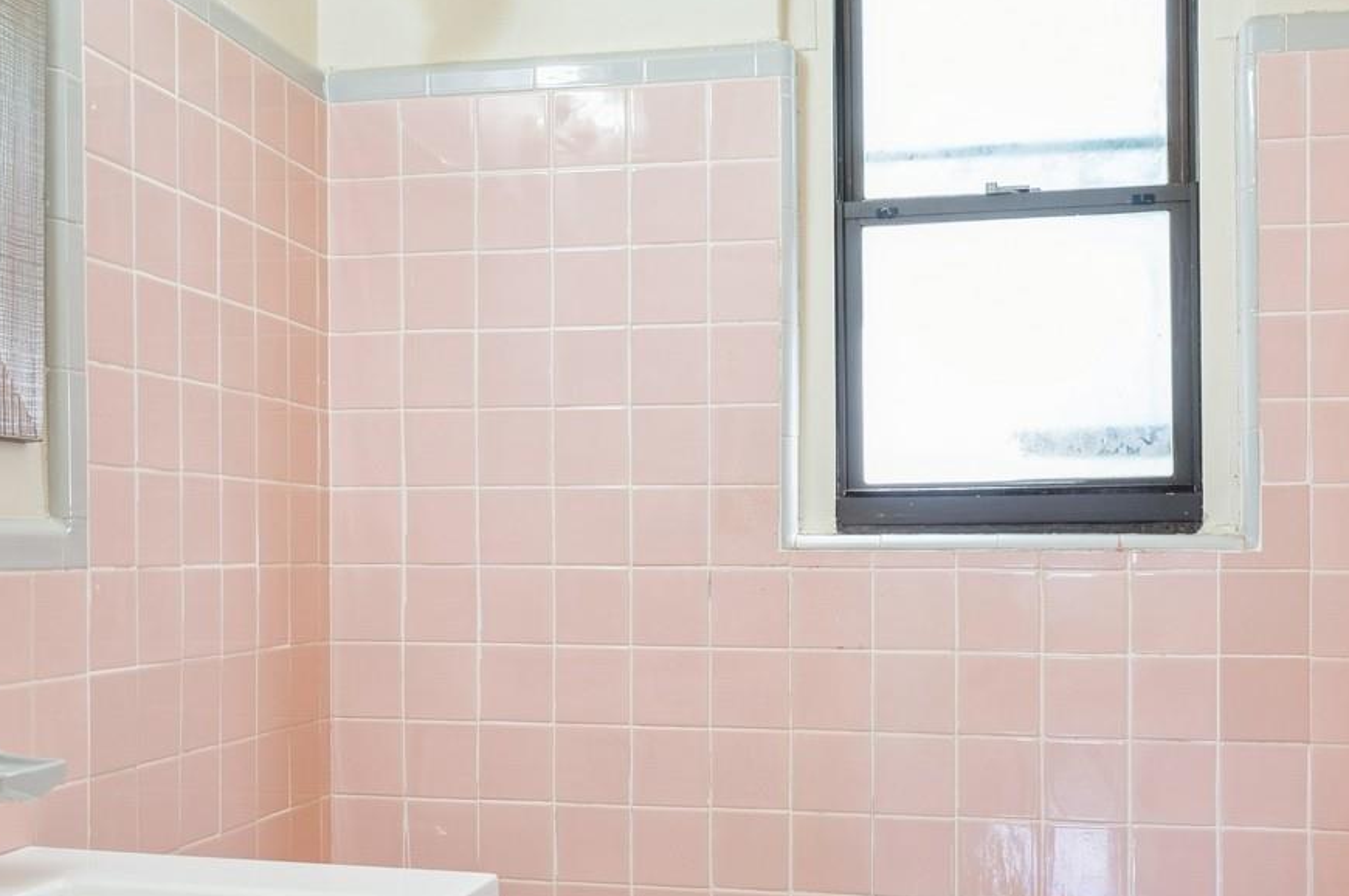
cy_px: 698
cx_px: 608
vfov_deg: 28.6
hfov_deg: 42.7
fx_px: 1722
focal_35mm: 46
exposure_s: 1/2
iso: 200
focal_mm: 20
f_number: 11
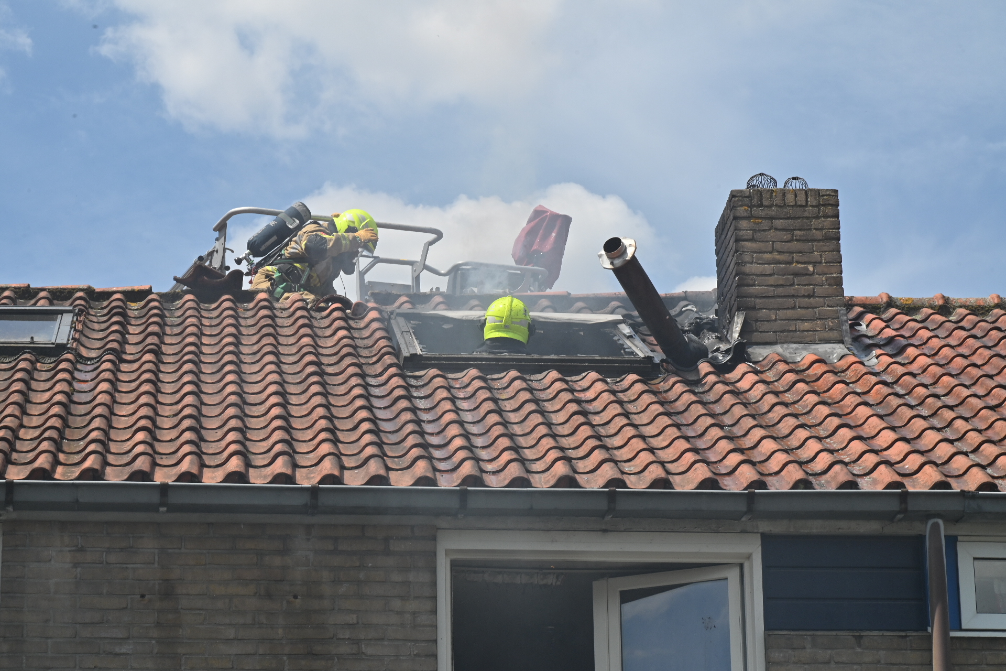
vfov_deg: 11.4
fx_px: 3353
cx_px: 503
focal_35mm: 120
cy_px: 336
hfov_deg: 17.1
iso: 400
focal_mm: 120
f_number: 14
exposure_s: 1/400
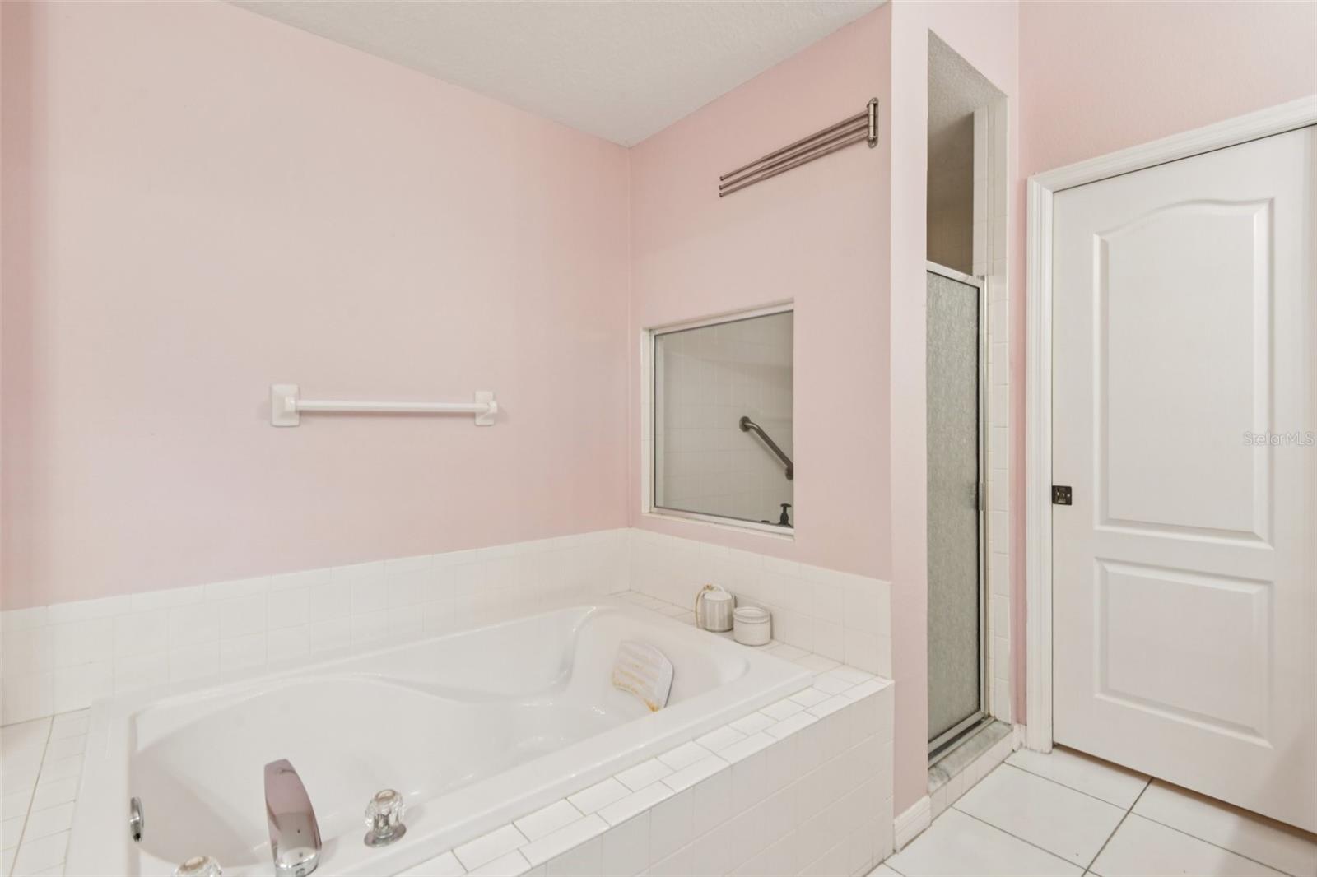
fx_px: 585
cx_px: 658
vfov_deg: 73.7
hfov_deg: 96.7
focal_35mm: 16
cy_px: 438
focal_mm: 16
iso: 400
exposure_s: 1/15
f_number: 8
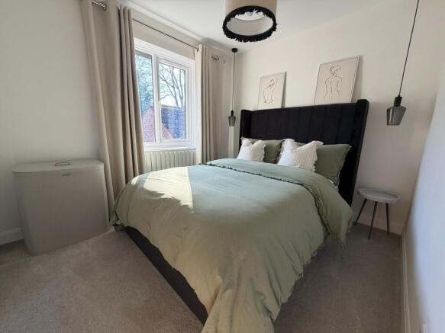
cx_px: 222
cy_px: 166
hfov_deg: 102.1
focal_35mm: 14
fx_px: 180
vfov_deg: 85.7
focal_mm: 2.22
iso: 125
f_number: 2.2
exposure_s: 1/121
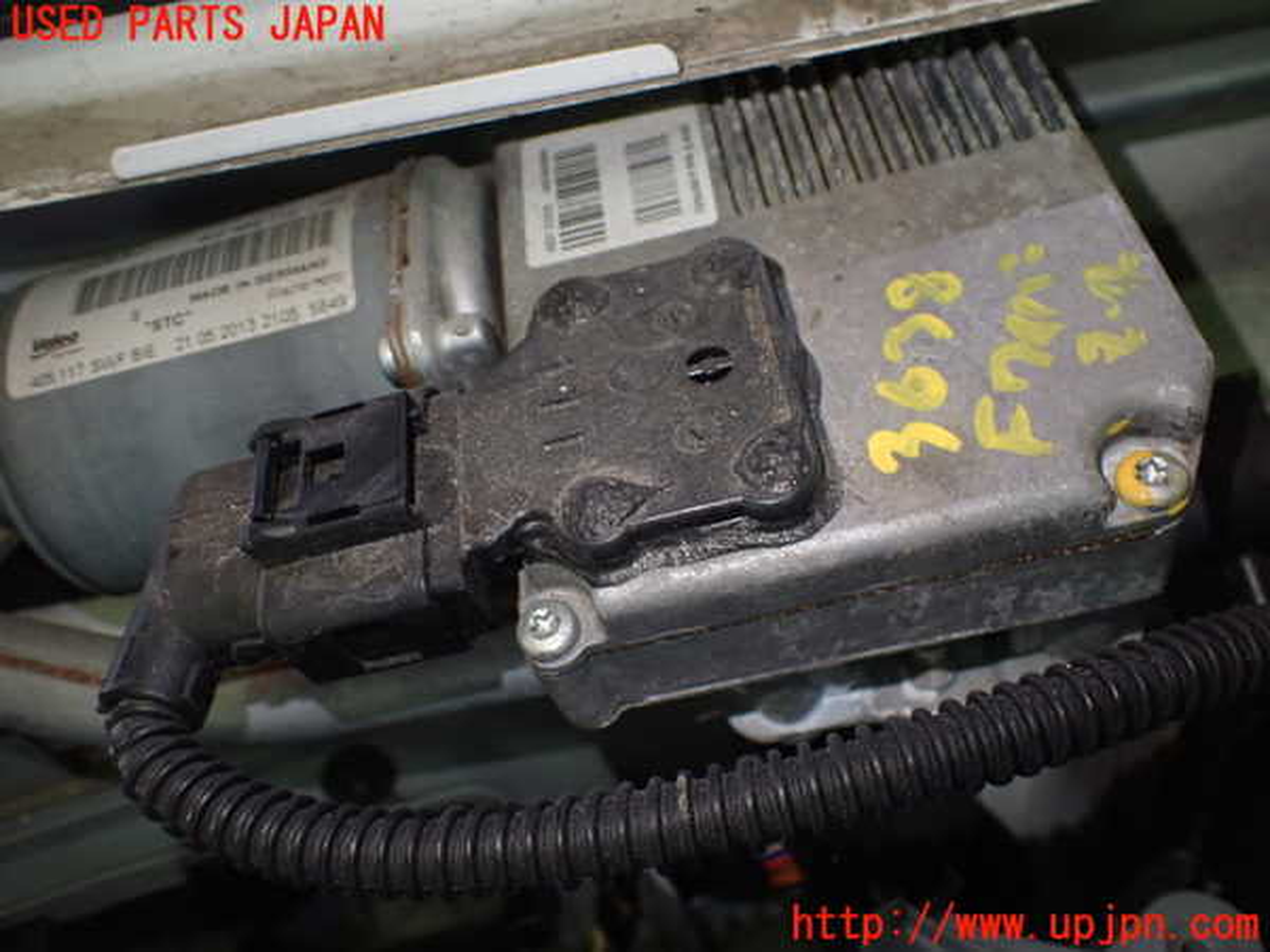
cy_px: 476
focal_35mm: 30
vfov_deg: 46.8
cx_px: 635
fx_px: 1101
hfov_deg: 60.0
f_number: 2.3
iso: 500
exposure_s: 1/125
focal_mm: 5.4
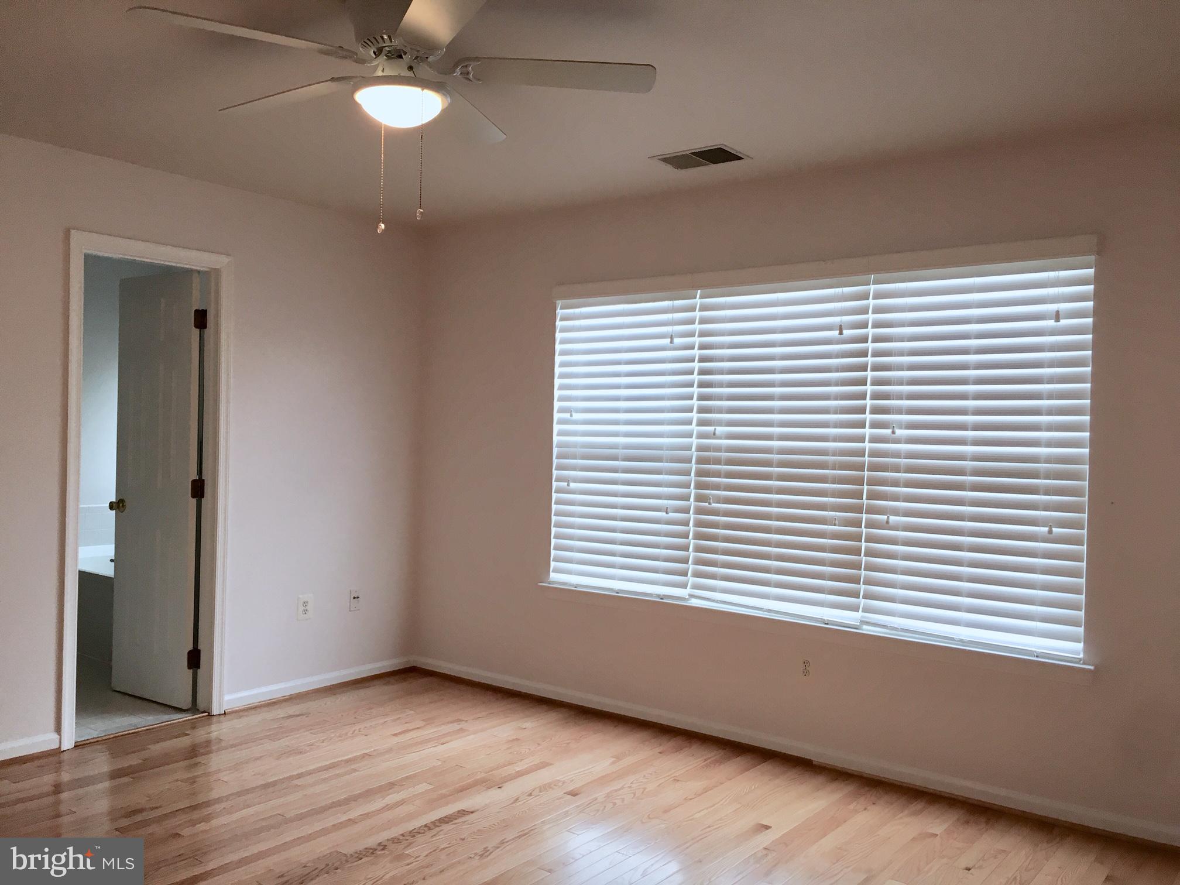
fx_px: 989
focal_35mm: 29
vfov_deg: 48.2
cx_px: 590
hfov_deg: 61.7
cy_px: 442
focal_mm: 4.15
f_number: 2.2
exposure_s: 1/33
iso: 25
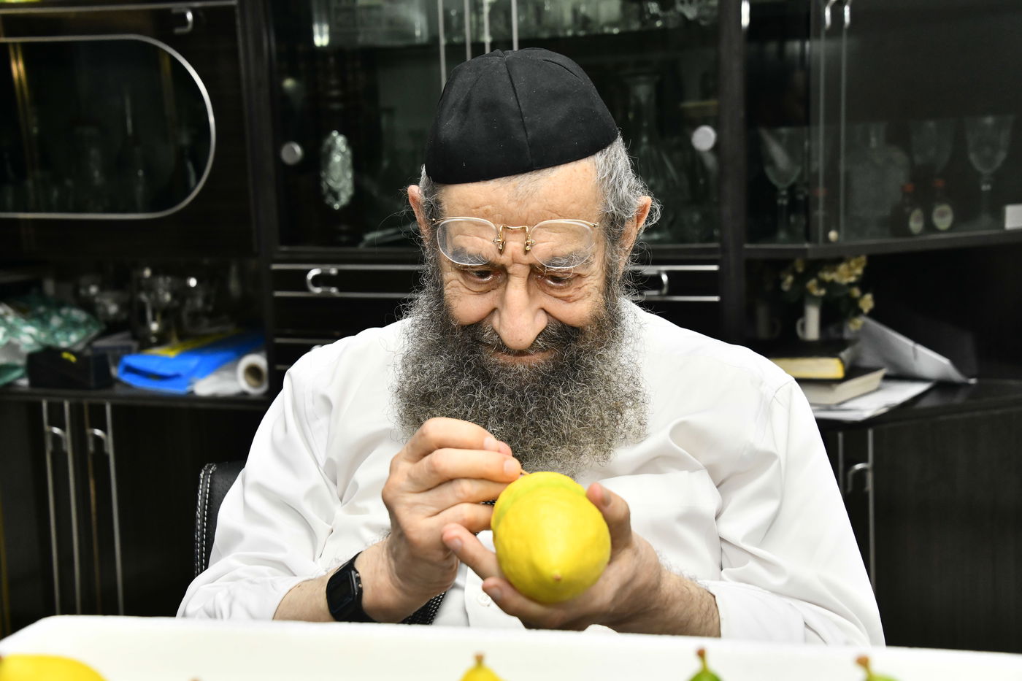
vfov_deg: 24.6
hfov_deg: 36.3
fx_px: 1561
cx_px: 511
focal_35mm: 55
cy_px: 340
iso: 1600
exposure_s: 1/250
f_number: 6.3
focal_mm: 55
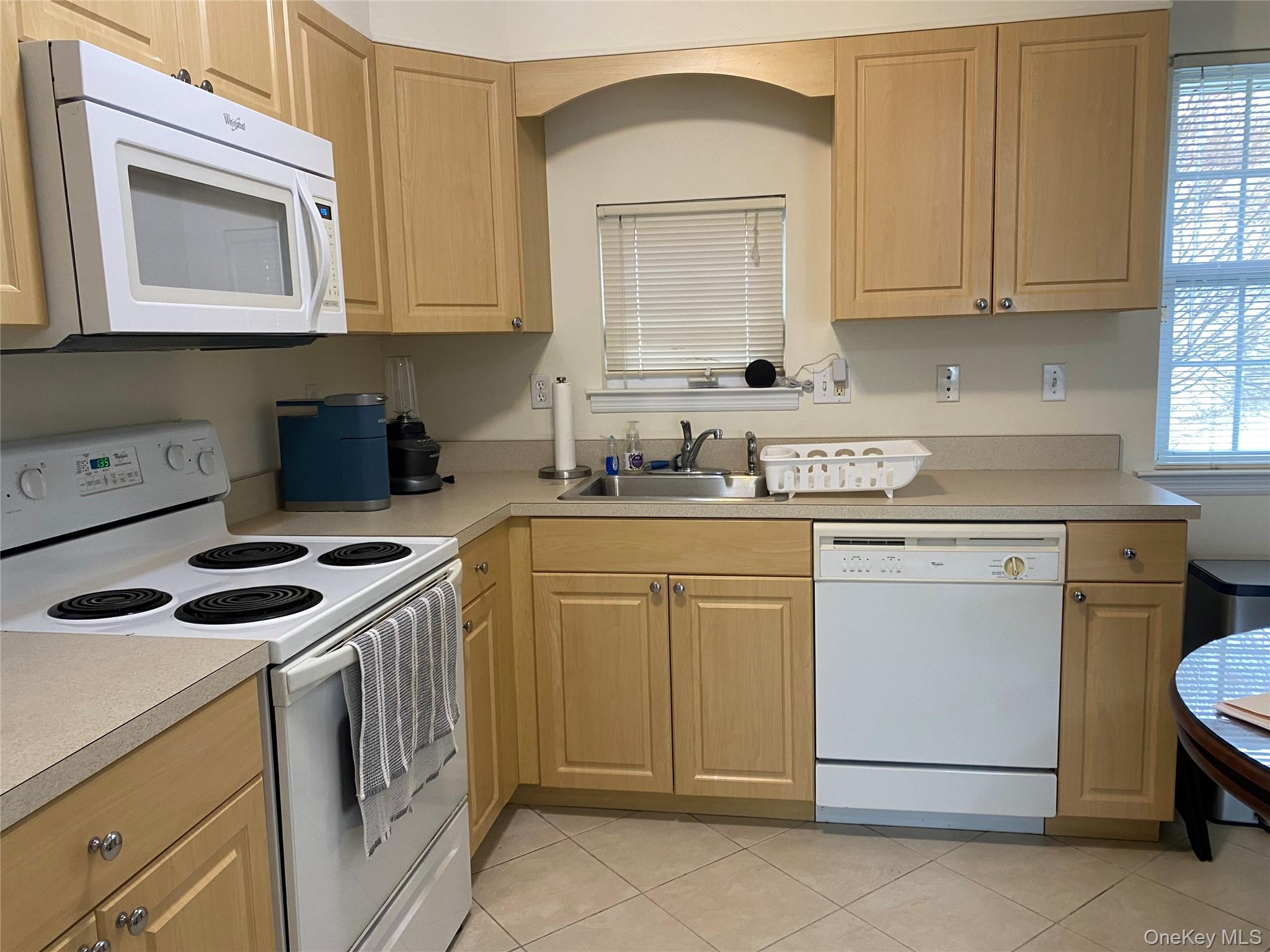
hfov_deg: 67.3
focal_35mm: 26
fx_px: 954
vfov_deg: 53.1
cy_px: 476
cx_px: 635
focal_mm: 4.25
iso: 160
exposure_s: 1/60
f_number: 1.8
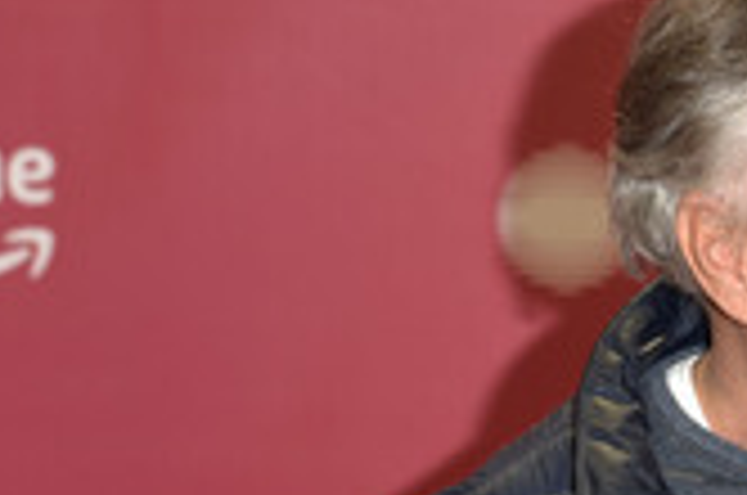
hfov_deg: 6.8
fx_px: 6192
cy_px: 333
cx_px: 997
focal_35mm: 299
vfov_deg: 4.6
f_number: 5.6
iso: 400
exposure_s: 1/250
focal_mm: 110
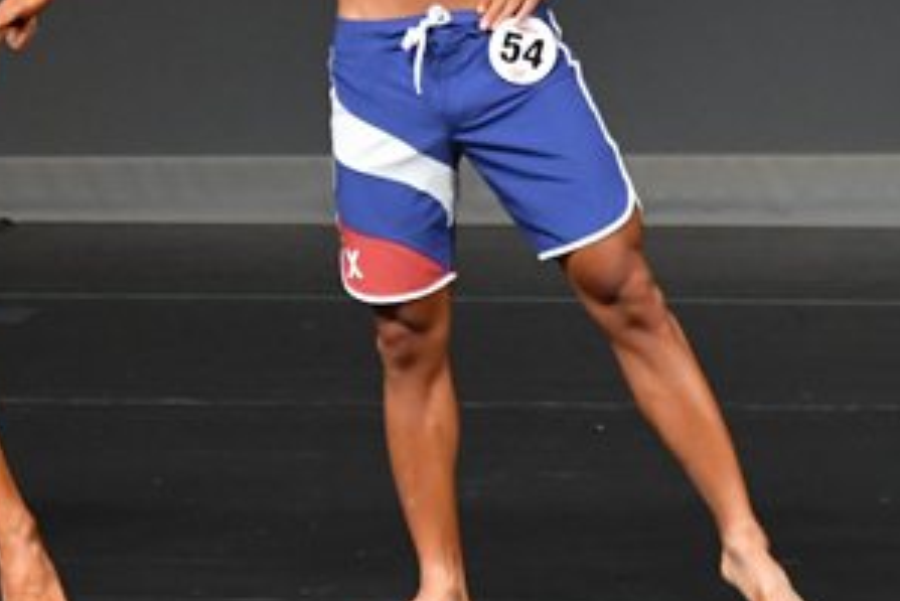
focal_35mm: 779
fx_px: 19484
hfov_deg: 2.6
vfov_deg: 1.8
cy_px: 69
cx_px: -32
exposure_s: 1/400
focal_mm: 200
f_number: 5.6
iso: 4000
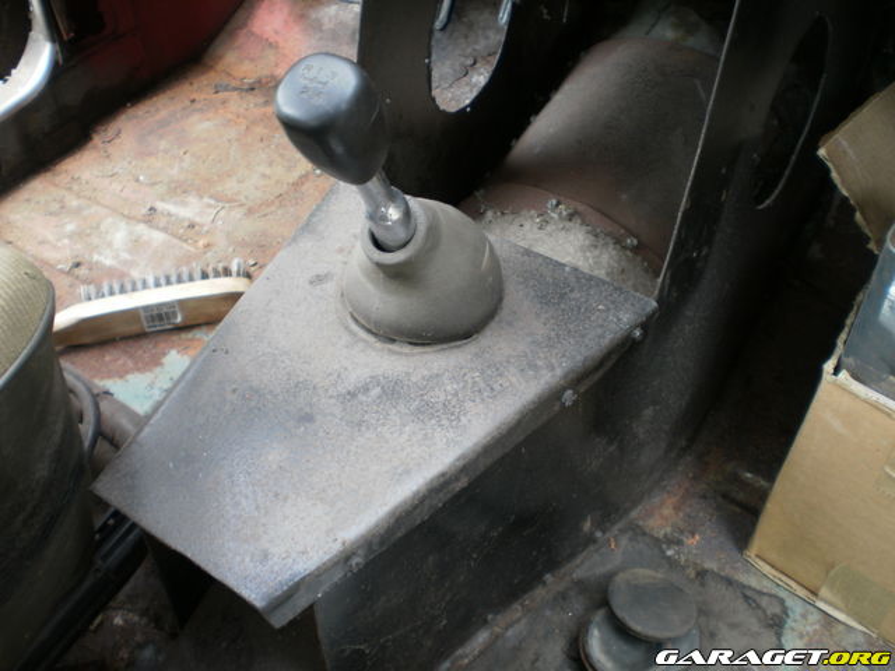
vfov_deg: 39.7
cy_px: 336
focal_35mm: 36
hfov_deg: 51.4
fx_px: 931
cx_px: 448
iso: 100
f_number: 3.1
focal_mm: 6.3
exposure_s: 1/40
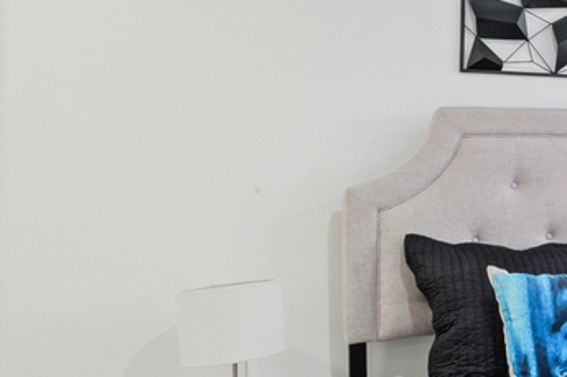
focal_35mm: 66
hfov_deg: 24.6
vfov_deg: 20.5
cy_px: 137
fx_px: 1039
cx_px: 822
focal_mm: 14
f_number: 9
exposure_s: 1/30
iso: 400
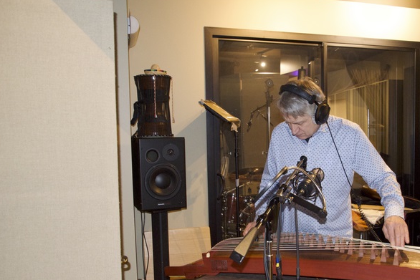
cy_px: 172
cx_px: 293
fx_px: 443
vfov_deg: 34.9
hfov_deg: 49.4
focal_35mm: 38
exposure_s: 1/60
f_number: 3.5
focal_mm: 18
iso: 2800
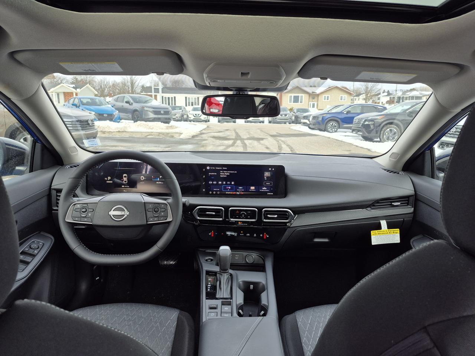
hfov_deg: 73.9
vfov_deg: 58.9
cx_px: 238
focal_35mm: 23
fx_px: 316
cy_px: 178
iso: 25
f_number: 1.8
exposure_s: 1/247
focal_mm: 5.4
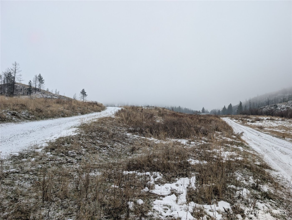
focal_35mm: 24
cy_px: 110
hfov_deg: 71.5
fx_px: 203
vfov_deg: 56.9
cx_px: 146
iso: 26
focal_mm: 6.9
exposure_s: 1/179
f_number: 1.68
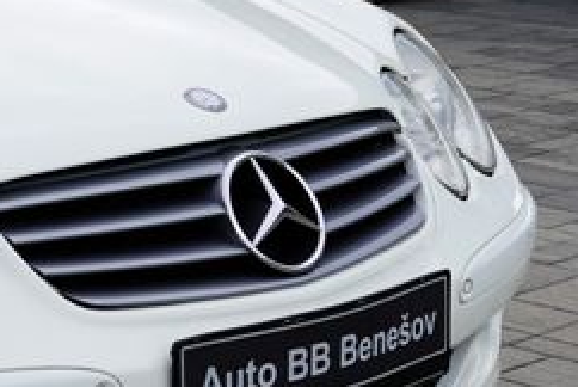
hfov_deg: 14.7
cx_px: -253
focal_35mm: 131
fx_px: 2106
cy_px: 23
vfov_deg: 10.4
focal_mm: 31
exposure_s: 1/125
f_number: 9
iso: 100
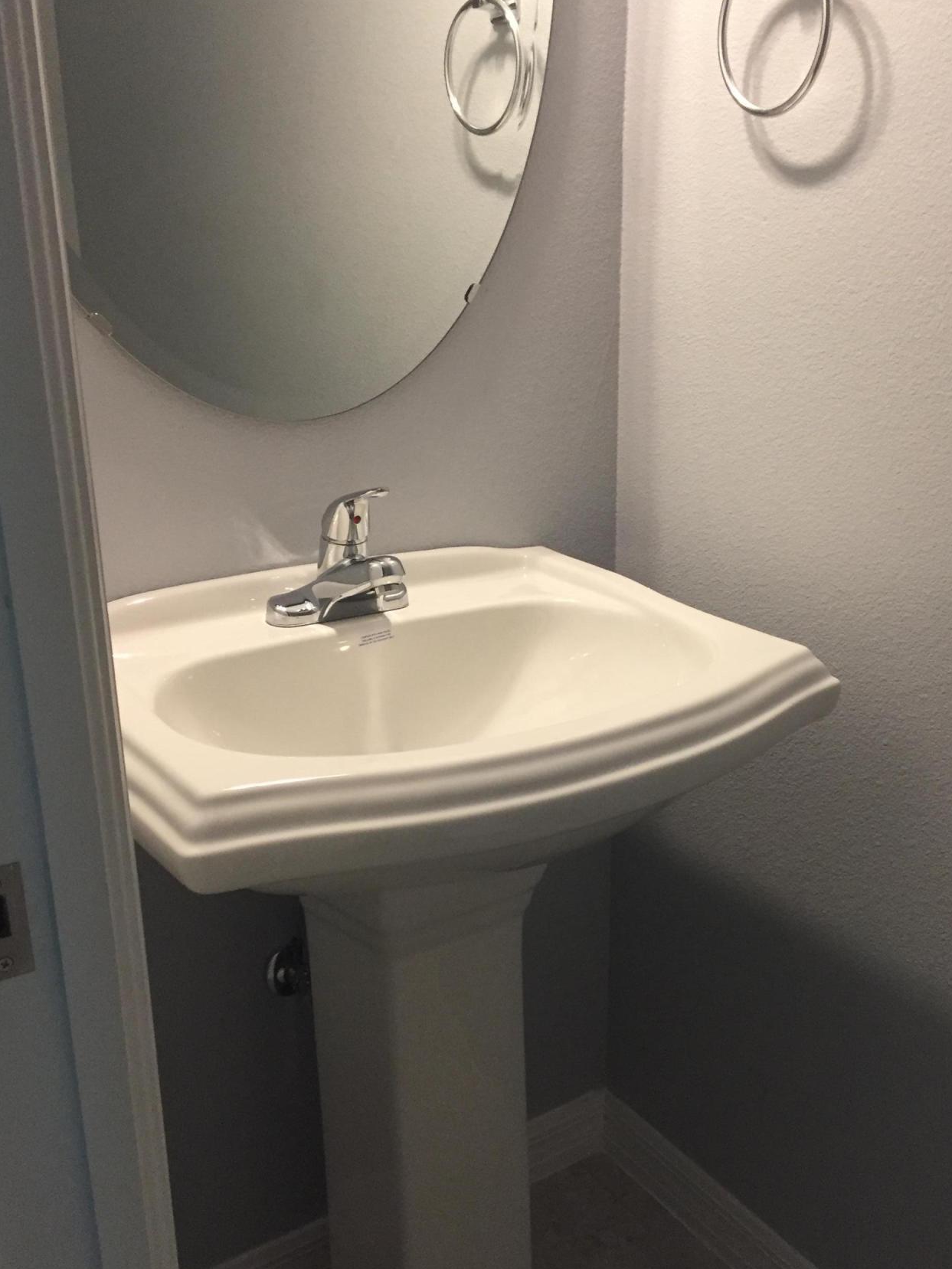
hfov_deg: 40.6
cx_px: 561
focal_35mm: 35
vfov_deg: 52.6
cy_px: 677
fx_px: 1283
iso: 160
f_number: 2.2
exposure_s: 1/30
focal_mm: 4.15
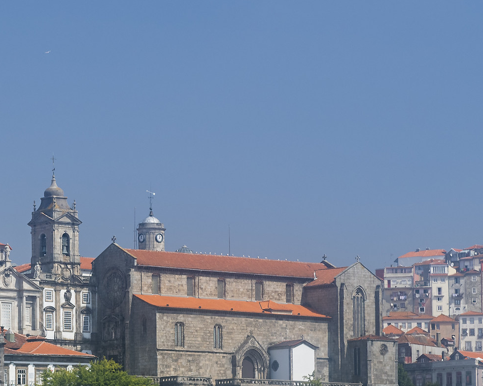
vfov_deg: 8.0
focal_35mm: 193
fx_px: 2759
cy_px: 336
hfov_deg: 9.9
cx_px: 2
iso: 160
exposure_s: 1/400
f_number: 6.3
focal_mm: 56
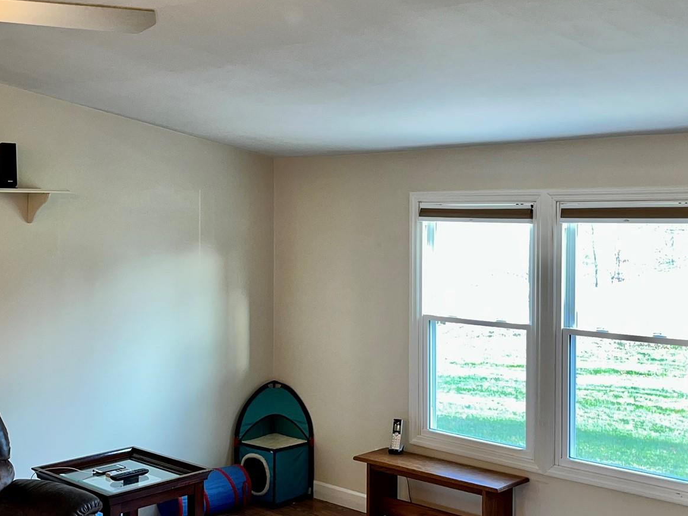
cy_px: 240
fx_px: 914
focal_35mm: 46
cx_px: 322
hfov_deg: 41.2
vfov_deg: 31.5
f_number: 1.6
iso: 40
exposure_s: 1/30
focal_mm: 5.1
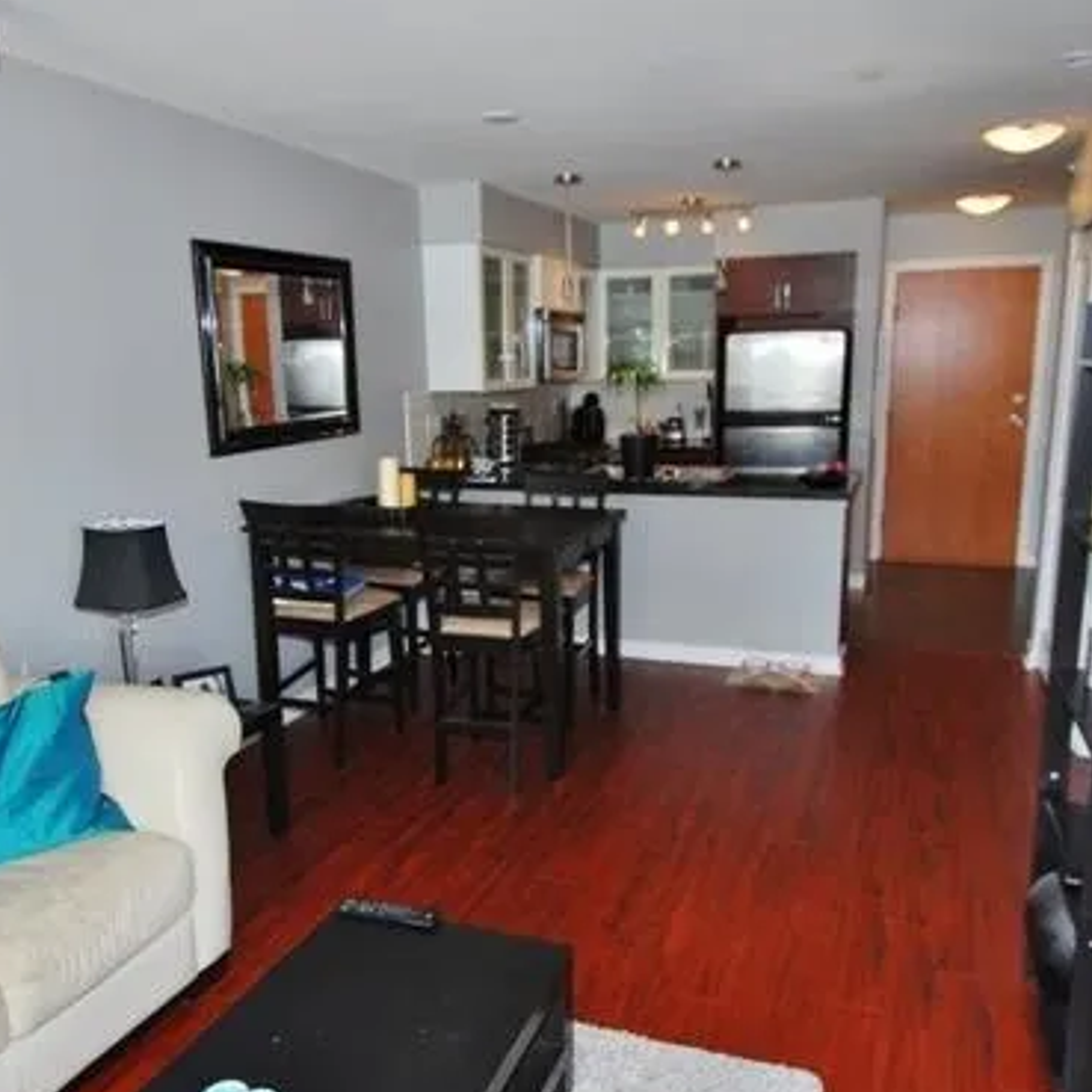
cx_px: 453
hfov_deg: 58.7
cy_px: 666
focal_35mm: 27
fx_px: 964
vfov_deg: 58.5
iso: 200
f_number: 4
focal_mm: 10
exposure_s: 1/60
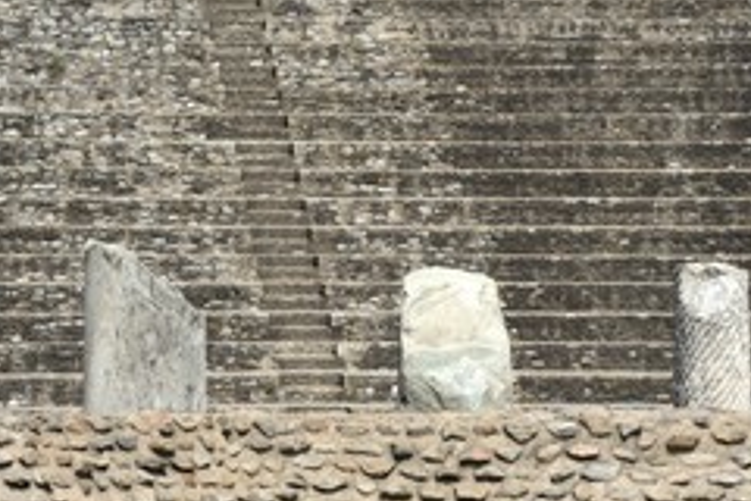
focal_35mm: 203
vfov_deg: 6.8
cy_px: 122
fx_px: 4234
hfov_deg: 10.1
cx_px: 379
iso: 200
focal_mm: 116
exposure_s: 1/320
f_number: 10
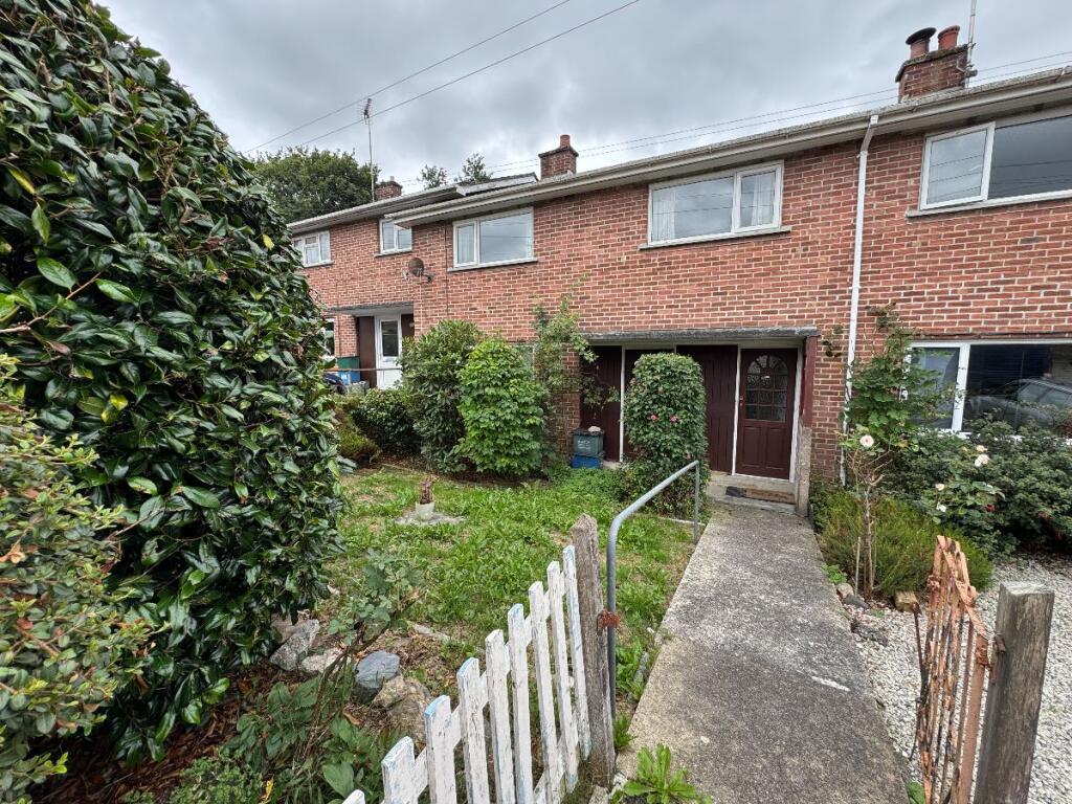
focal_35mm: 14
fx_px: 434
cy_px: 402
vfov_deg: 85.7
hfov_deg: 102.1
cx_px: 536
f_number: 2.2
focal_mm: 2.22
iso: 40
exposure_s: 1/159
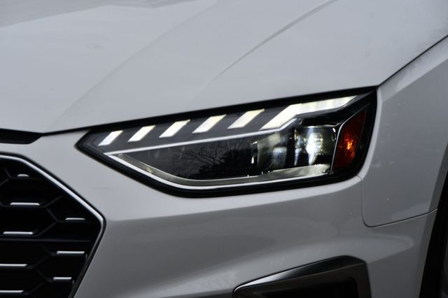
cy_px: 149
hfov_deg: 11.2
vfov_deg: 7.5
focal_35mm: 183
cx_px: 224
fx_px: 2276
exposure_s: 1/250
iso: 110
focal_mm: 122
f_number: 8
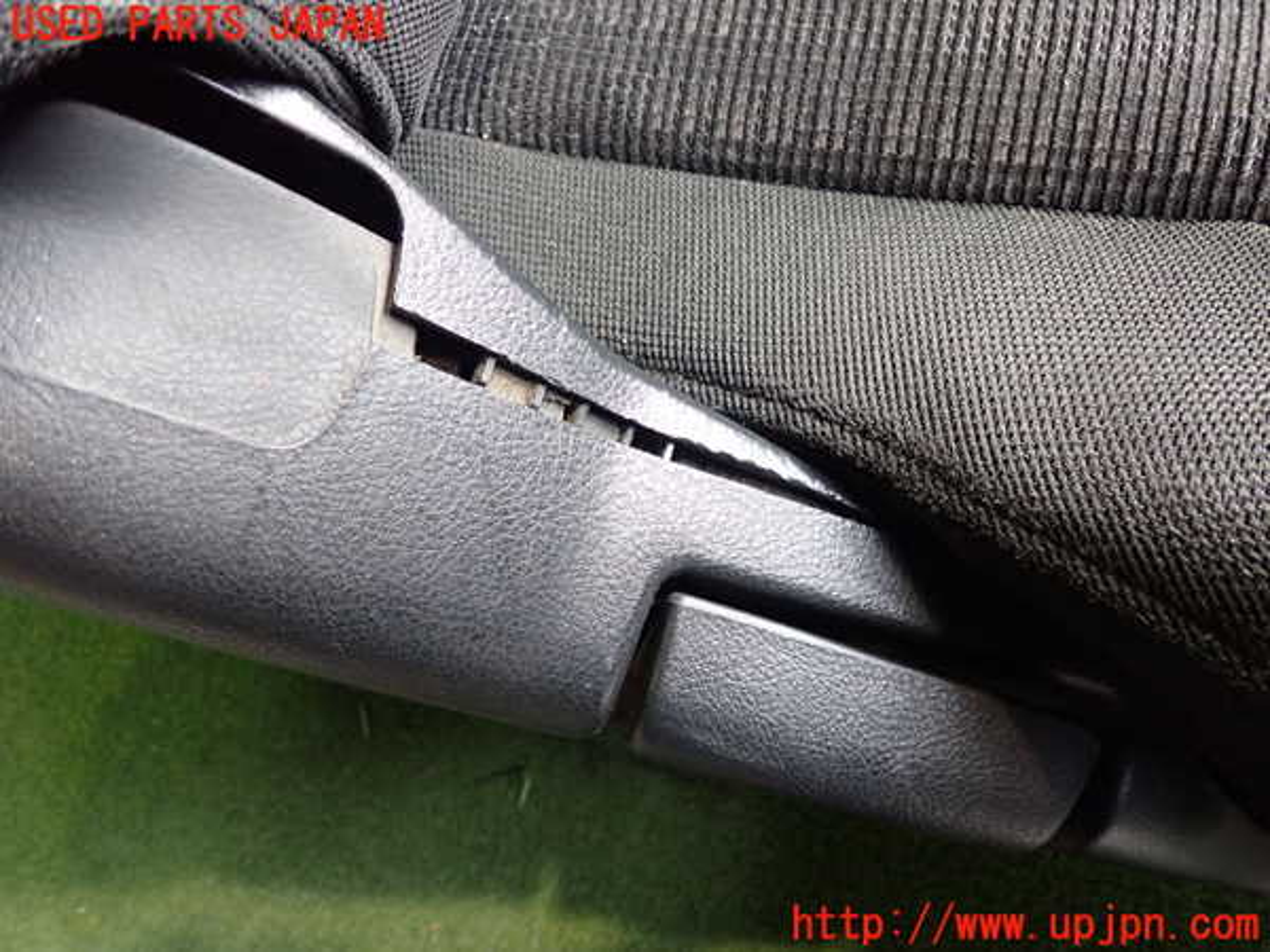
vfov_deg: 46.8
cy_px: 476
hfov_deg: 60.0
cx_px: 635
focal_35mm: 30
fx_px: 1101
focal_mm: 5.4
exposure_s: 1/60
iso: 640
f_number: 2.3
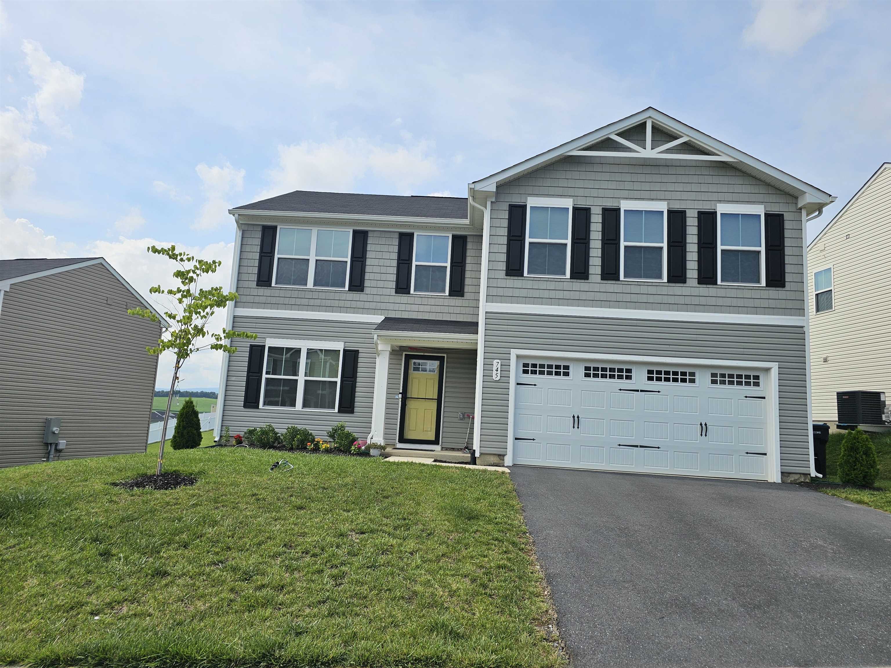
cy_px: 334
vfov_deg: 58.9
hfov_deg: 73.9
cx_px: 446
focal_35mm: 23
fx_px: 592
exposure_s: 1/1008
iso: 10
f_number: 1.7
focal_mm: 6.3
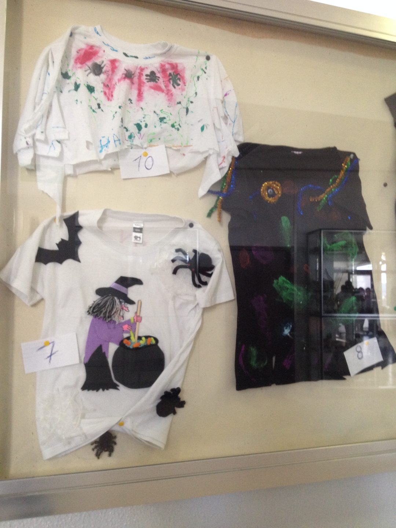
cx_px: 198
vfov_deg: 52.6
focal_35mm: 35
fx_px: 534
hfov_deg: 40.7
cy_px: 264
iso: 200
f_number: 2.4
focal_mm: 4.28
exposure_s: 1/20
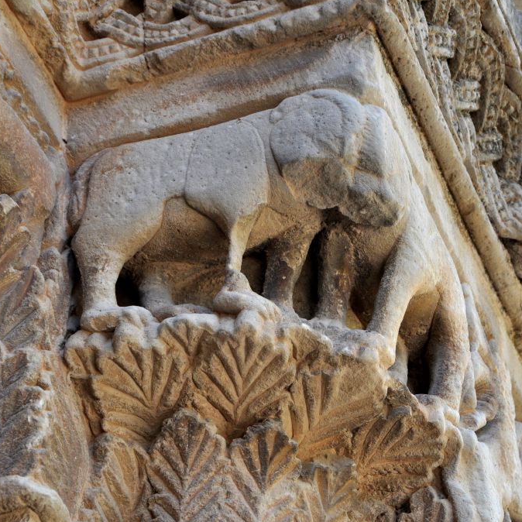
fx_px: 2969
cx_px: 361
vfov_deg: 10.0
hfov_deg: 10.0
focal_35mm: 174
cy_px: 260
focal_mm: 90
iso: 500
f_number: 8
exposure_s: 1/250
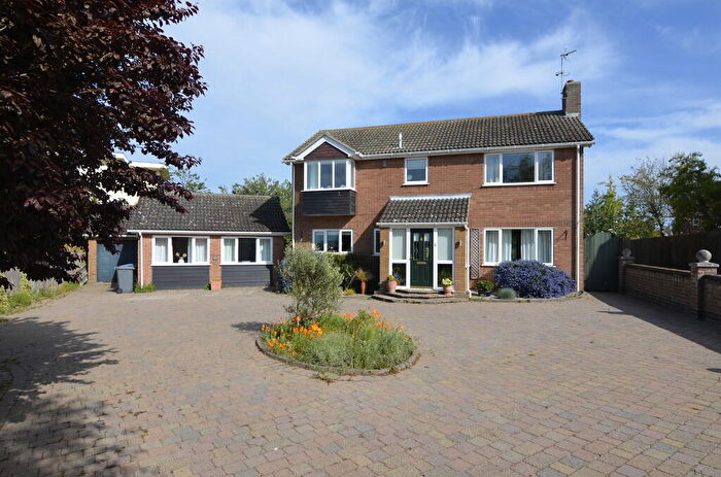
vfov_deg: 62.9
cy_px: 238
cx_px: 360
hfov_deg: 85.6
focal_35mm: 20
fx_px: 390
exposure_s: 1/250
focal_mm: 13
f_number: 8
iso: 100
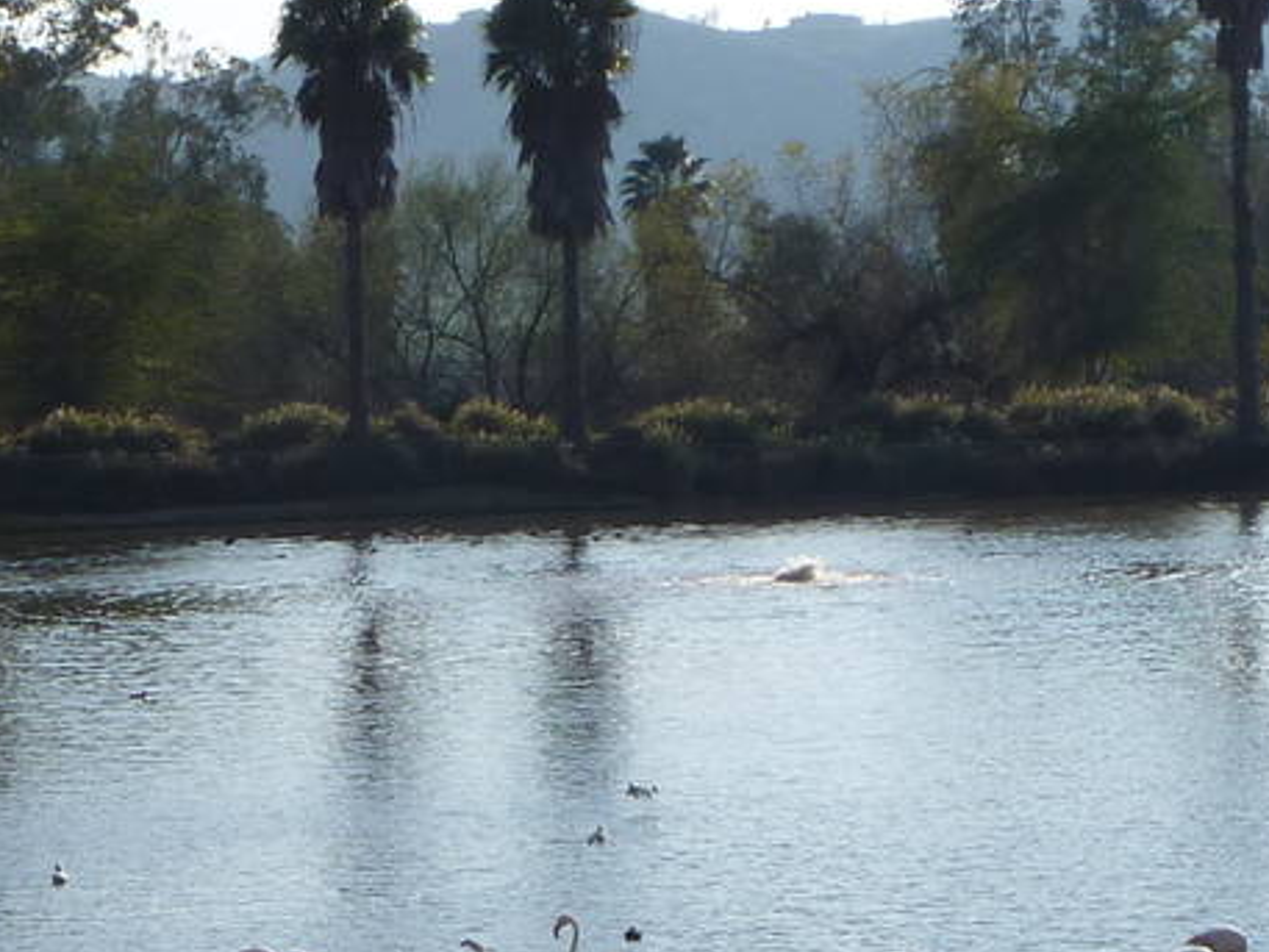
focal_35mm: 168
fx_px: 6160
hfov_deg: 11.7
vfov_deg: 8.8
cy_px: 1069
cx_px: 372
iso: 80
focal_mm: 7.9
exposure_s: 1/500
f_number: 5.6
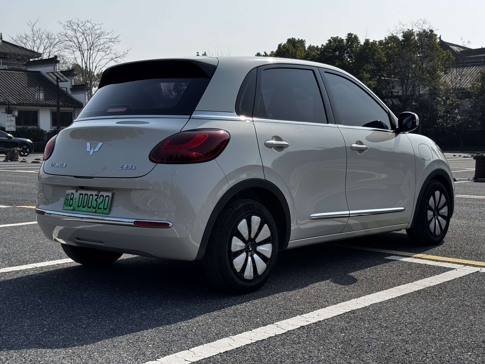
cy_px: 182
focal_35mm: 48
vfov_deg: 30.3
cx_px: 242
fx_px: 673
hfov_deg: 39.7
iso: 64
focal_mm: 6.76
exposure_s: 1/3817
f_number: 1.78
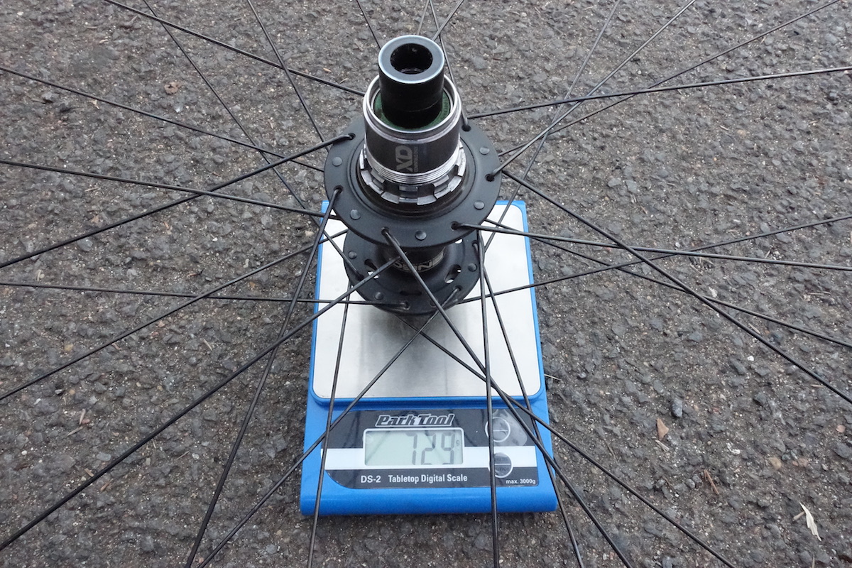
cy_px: 284
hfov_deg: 73.7
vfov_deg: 53.1
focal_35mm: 24
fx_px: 568
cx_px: 426
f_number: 11
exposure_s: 1/30
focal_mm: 8.8
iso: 5000
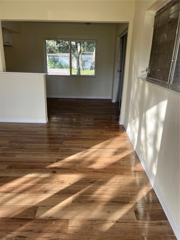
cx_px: 90
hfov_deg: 53.1
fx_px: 180
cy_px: 120
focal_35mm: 26
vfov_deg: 67.3
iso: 40
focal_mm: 5.1
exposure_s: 1/170
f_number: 1.6
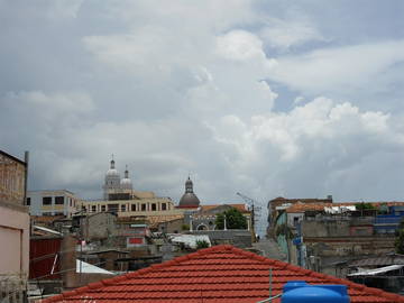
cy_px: 152
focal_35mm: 52
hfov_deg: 36.8
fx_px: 607
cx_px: 202
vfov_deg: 28.0
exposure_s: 1/1500
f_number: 5
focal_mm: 9.3
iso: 100
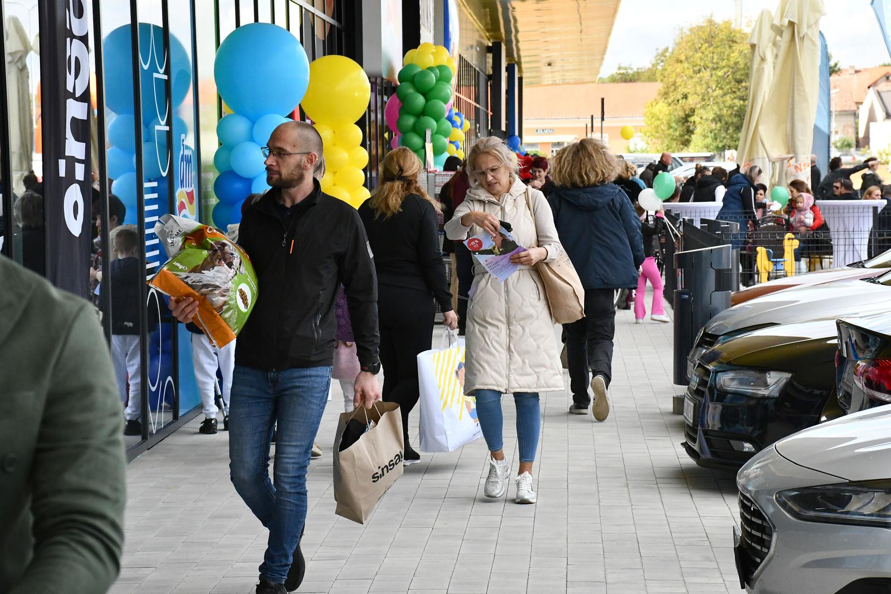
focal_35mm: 105
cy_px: 297
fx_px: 2599
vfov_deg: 13.0
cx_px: 446
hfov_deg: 19.5
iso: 2500
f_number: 10
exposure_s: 1/1600
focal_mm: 70
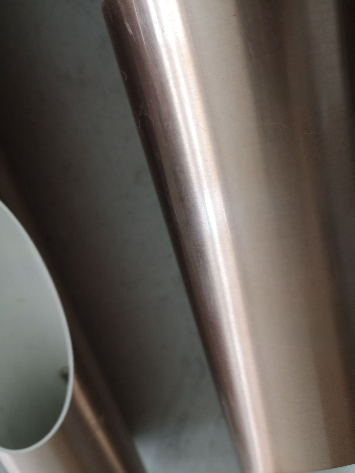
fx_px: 369
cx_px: 178
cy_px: 236
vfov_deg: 65.3
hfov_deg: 51.4
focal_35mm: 27
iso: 125
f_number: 4
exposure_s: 1/50
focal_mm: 3.95
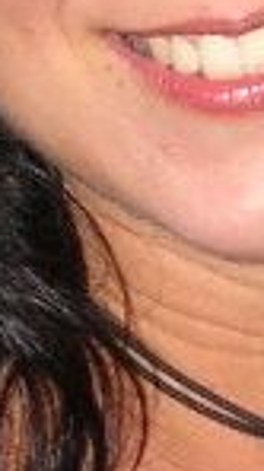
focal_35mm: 294
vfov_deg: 7.3
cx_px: 226
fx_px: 3667
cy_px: 19
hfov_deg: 4.1
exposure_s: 1/60.1
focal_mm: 5.8
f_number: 2.8
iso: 50
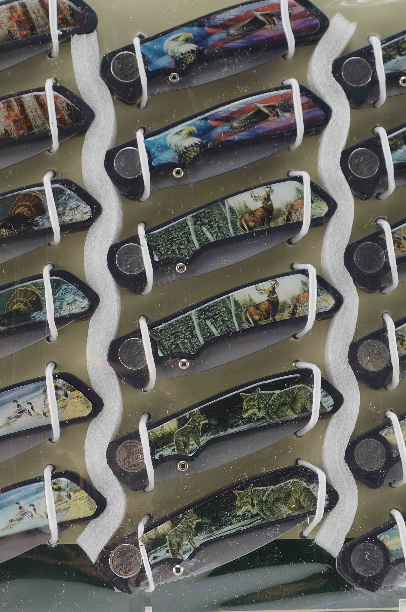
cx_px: 203
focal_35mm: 75
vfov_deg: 27.0
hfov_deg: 18.1
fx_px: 1274
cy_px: 306
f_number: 10
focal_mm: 50
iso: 100
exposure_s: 1/80
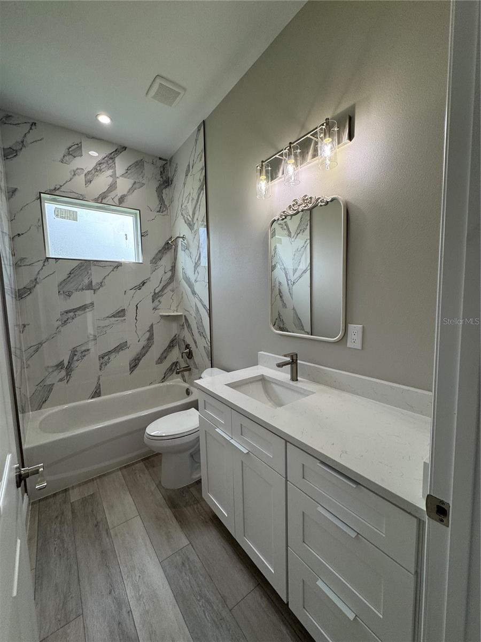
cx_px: 240
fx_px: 259
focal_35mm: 14
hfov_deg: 85.7
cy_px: 321
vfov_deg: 102.1
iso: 100
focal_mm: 2.22
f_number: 2.2
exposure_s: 1/120
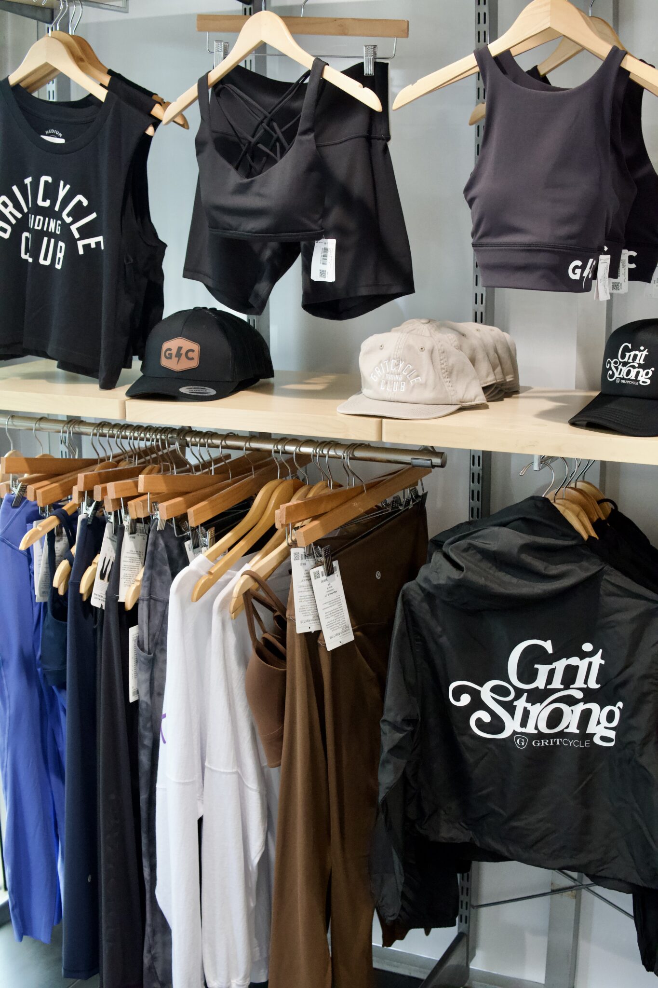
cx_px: 329
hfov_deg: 29.9
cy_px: 494
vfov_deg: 43.6
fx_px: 1234
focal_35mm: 45
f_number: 4
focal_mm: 30
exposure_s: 1/160
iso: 3200
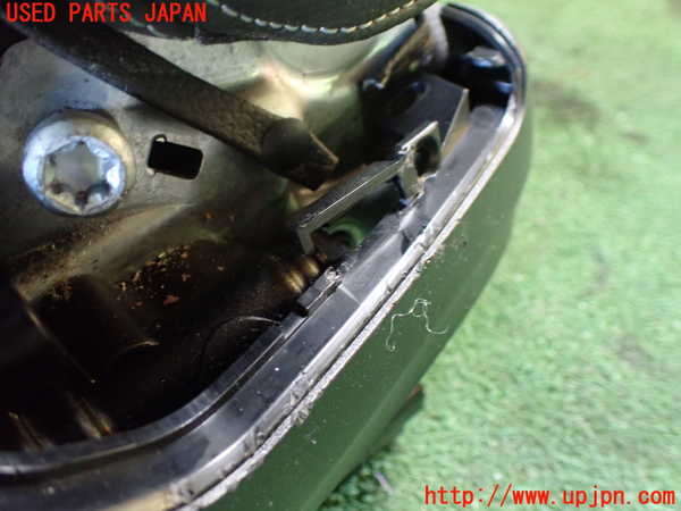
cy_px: 256
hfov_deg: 60.0
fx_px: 590
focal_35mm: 30
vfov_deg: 46.8
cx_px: 340
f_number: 2.3
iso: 1000
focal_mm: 5.4
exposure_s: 1/30
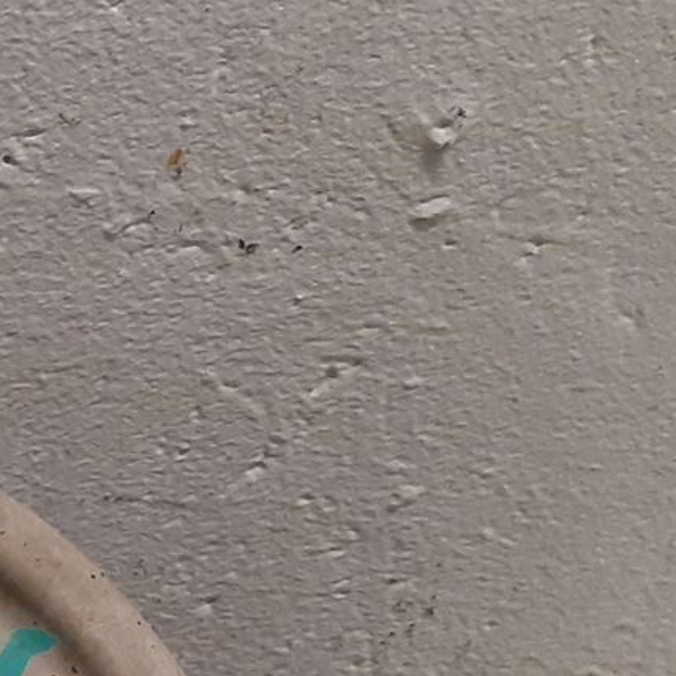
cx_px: -722
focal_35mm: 110
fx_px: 2430
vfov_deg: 15.3
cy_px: 782
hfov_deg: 13.4
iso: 200
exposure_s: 1/50
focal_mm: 3.93
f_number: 1.7
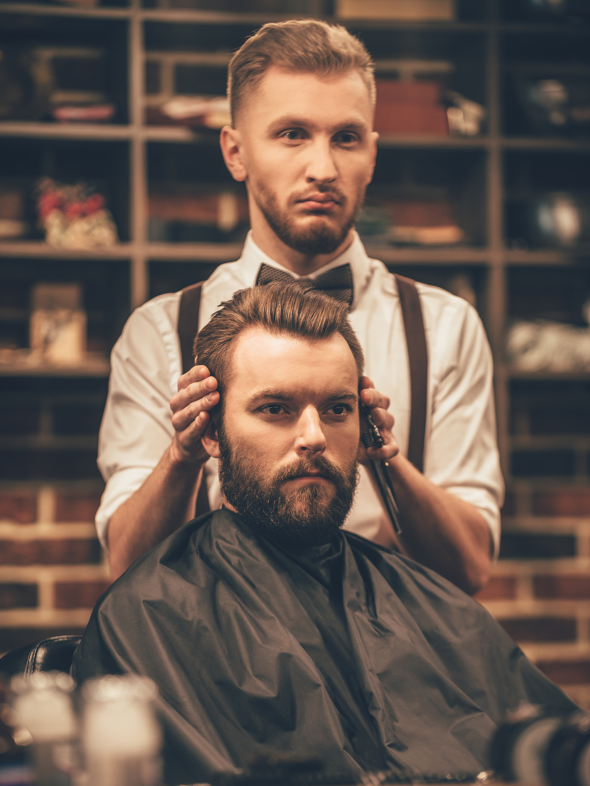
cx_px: 294
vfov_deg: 14.5
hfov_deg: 10.9
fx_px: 3090
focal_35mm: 136
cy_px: 436
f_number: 3.5
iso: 400
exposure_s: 1/50
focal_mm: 125
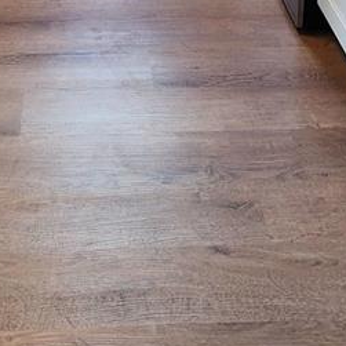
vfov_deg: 19.4
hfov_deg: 30.5
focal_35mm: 55
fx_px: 622
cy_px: -331
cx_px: 79
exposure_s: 1/60
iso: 200
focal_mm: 2.2
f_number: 2.2
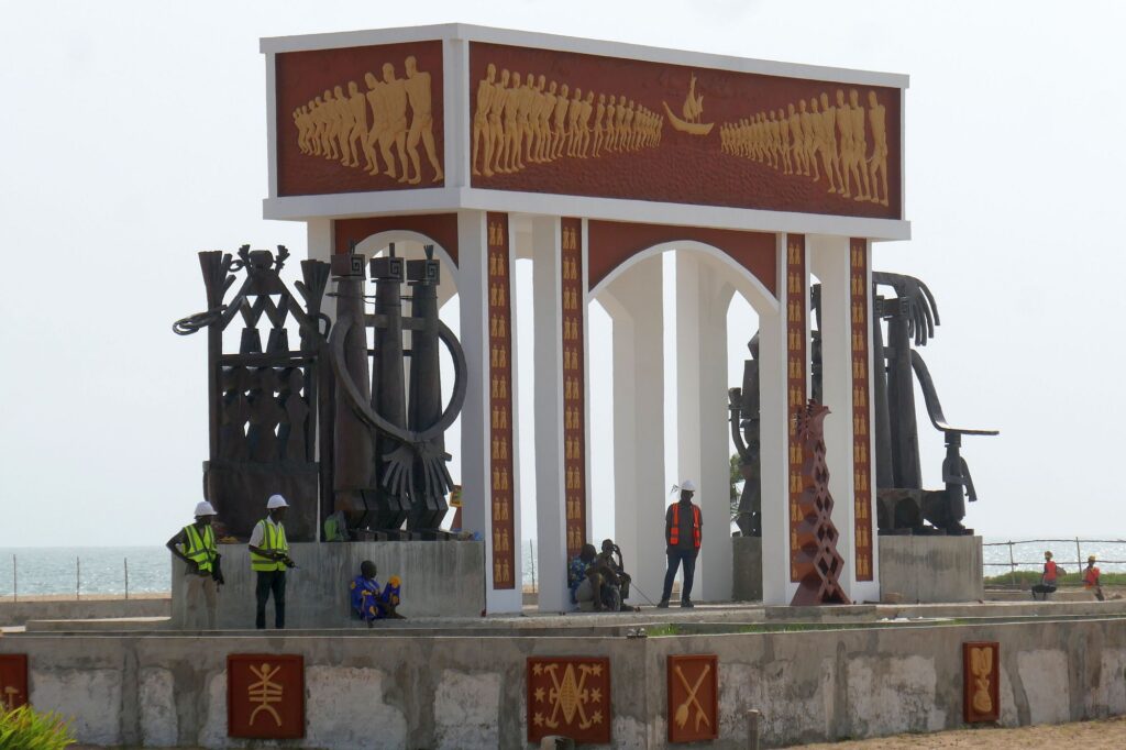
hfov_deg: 11.8
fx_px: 5440
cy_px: 375
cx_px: 563
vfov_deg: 7.9
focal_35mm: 174
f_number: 7.1
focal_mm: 63.4
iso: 125
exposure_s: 1/800
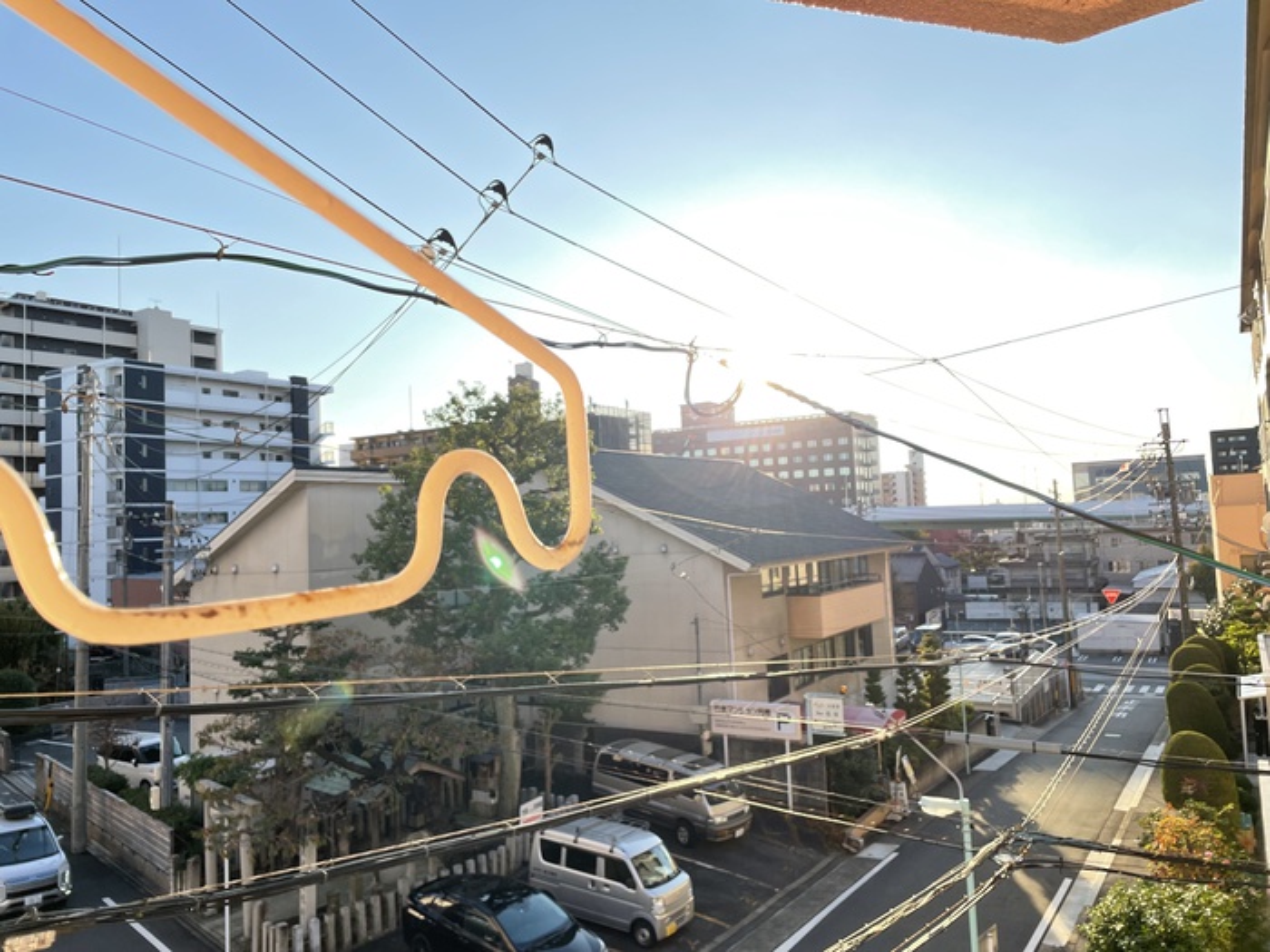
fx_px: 954
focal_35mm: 26
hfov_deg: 67.3
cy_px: 476
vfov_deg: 53.1
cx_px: 635
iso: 32
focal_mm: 4.2
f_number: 1.6
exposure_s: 1/658
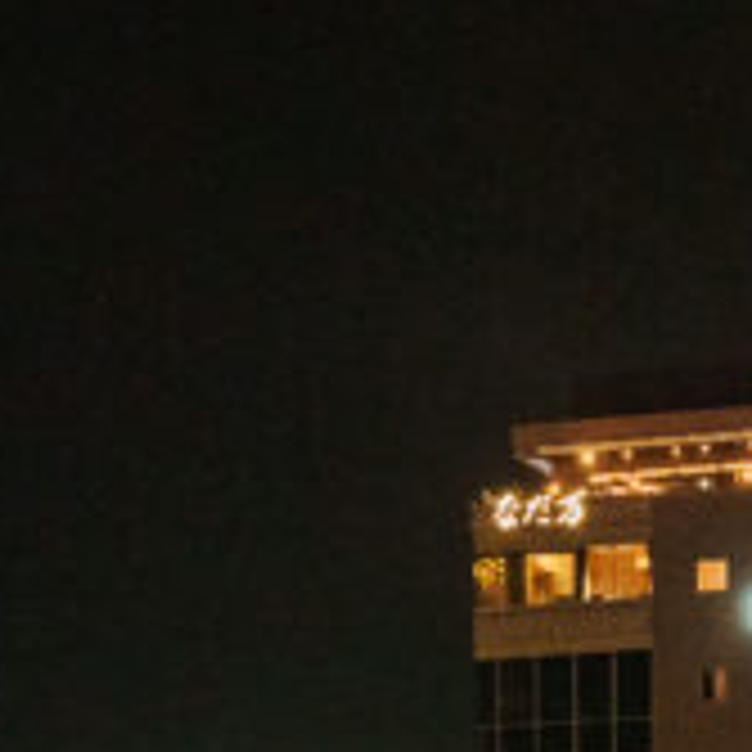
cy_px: 1263
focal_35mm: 198
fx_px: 4866
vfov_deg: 8.6
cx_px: 77
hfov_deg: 8.8
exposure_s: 1/45
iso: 2500
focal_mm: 38
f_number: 4.5
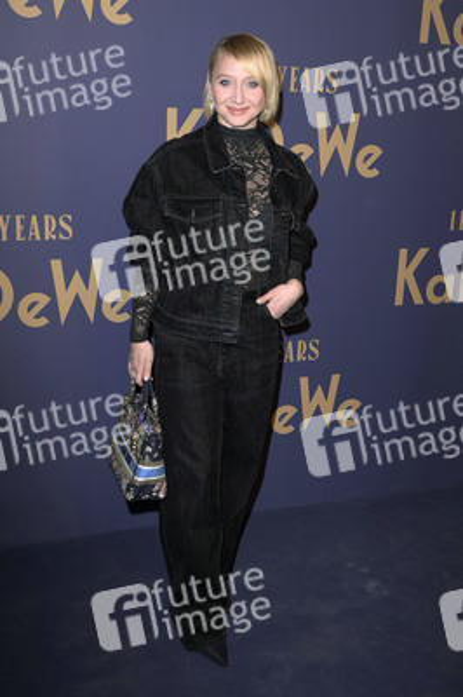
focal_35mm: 38
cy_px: 348
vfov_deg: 50.7
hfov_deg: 35.0
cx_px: 232
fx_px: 734
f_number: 6.3
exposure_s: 1/200
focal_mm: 38
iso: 400
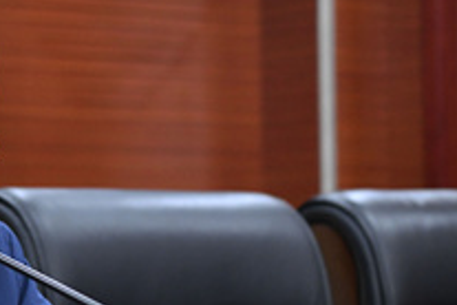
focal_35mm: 169
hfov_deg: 12.0
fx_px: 2145
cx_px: -24
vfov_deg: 8.1
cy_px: 198
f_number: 4
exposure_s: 1/60
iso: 4000
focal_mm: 70
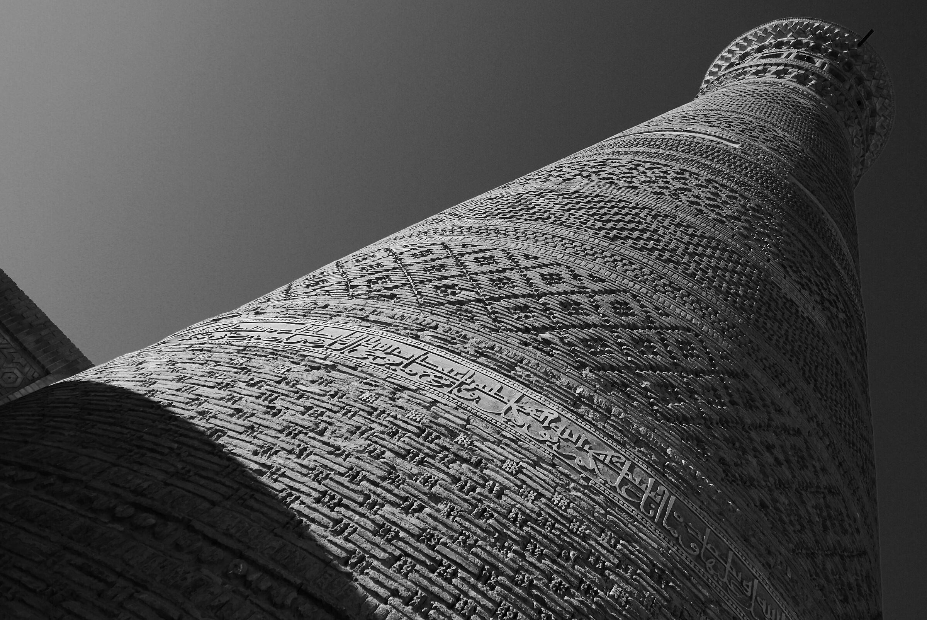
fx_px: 825
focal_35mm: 32
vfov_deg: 41.2
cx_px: 464
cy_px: 310
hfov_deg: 58.7
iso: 400
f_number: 2.8
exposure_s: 1/5000
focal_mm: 14.4
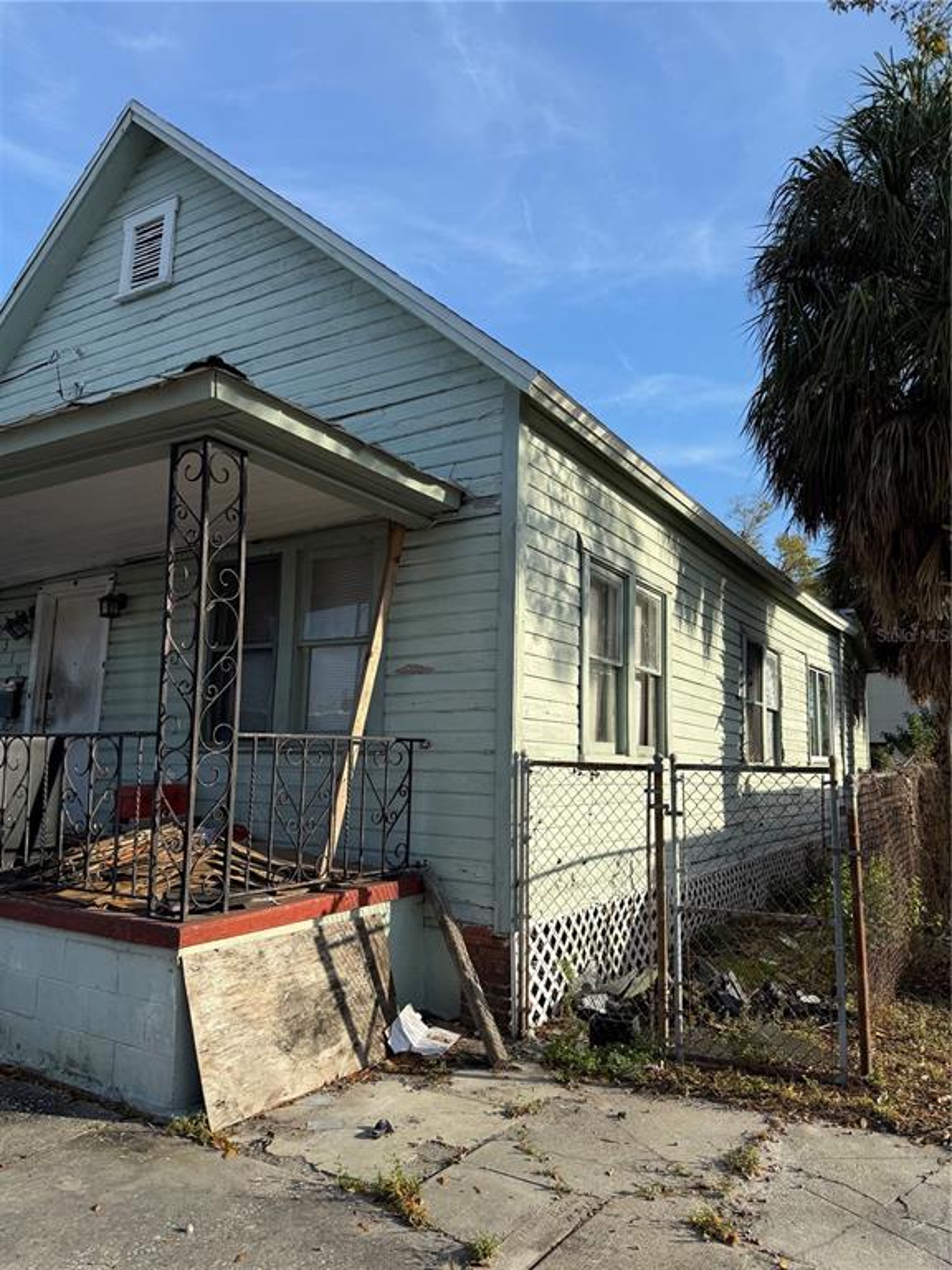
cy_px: 635
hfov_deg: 56.8
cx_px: 476
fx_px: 880
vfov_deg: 71.6
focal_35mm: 24
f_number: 1.78
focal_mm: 6.76
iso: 80
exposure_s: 1/3145
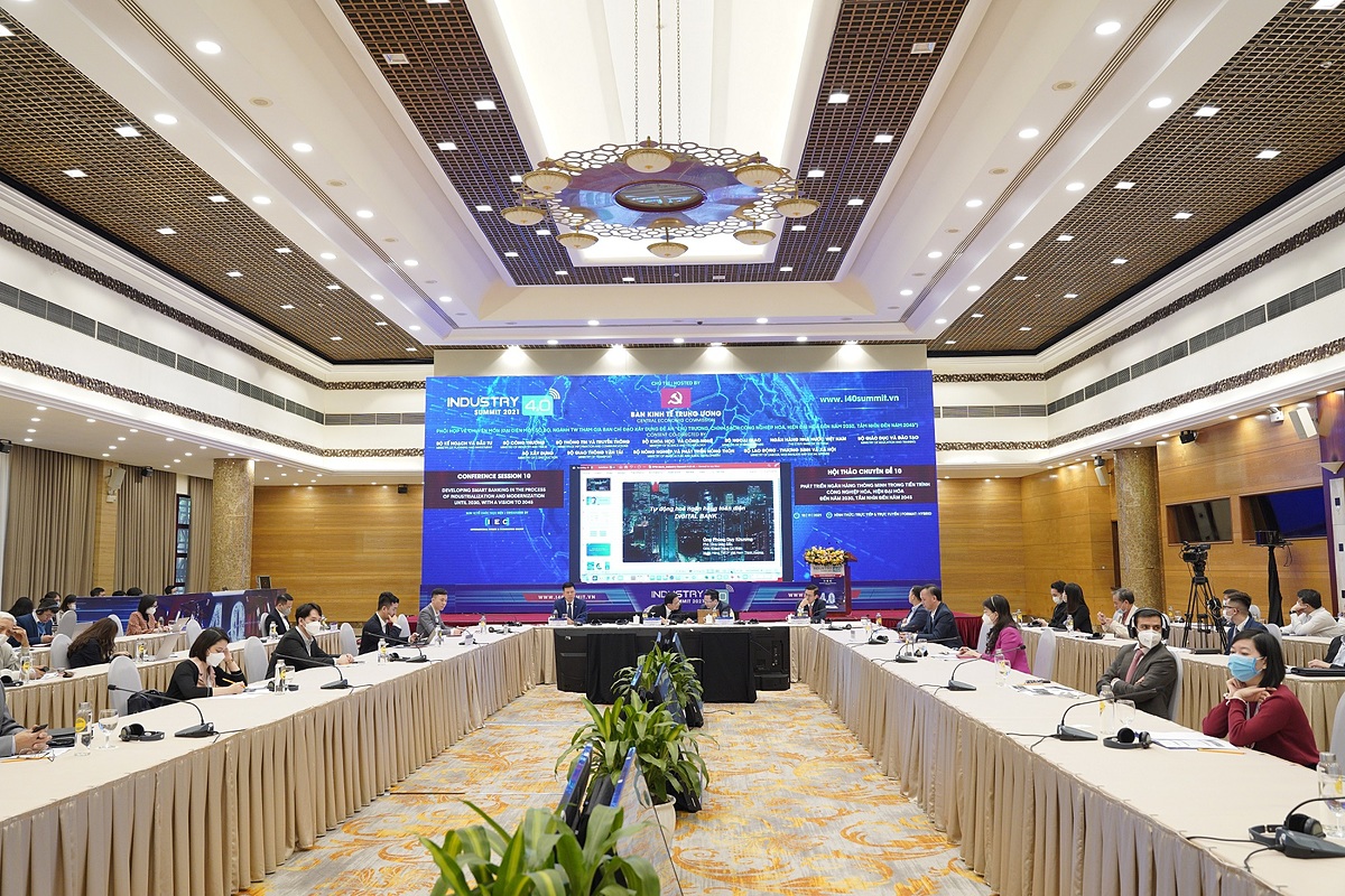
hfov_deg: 63.3
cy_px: 448
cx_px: 672
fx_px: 1091
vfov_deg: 44.7
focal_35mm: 29
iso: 1600
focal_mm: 29.2
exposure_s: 1/100
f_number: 4
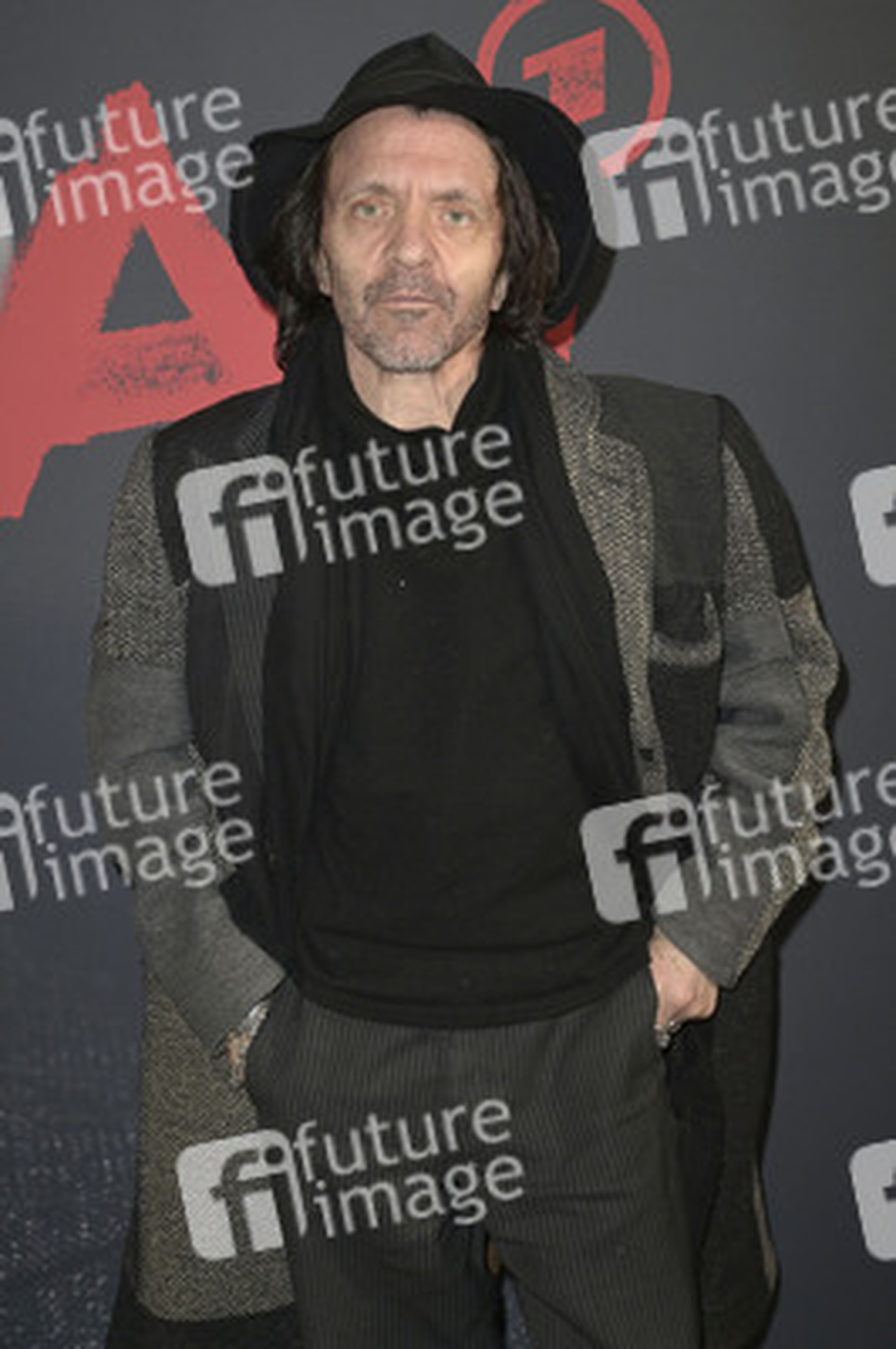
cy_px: 674
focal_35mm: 78
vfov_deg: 26.0
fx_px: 2917
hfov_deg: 17.5
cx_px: 448
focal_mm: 78
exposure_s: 1/250
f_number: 6.3
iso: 1250
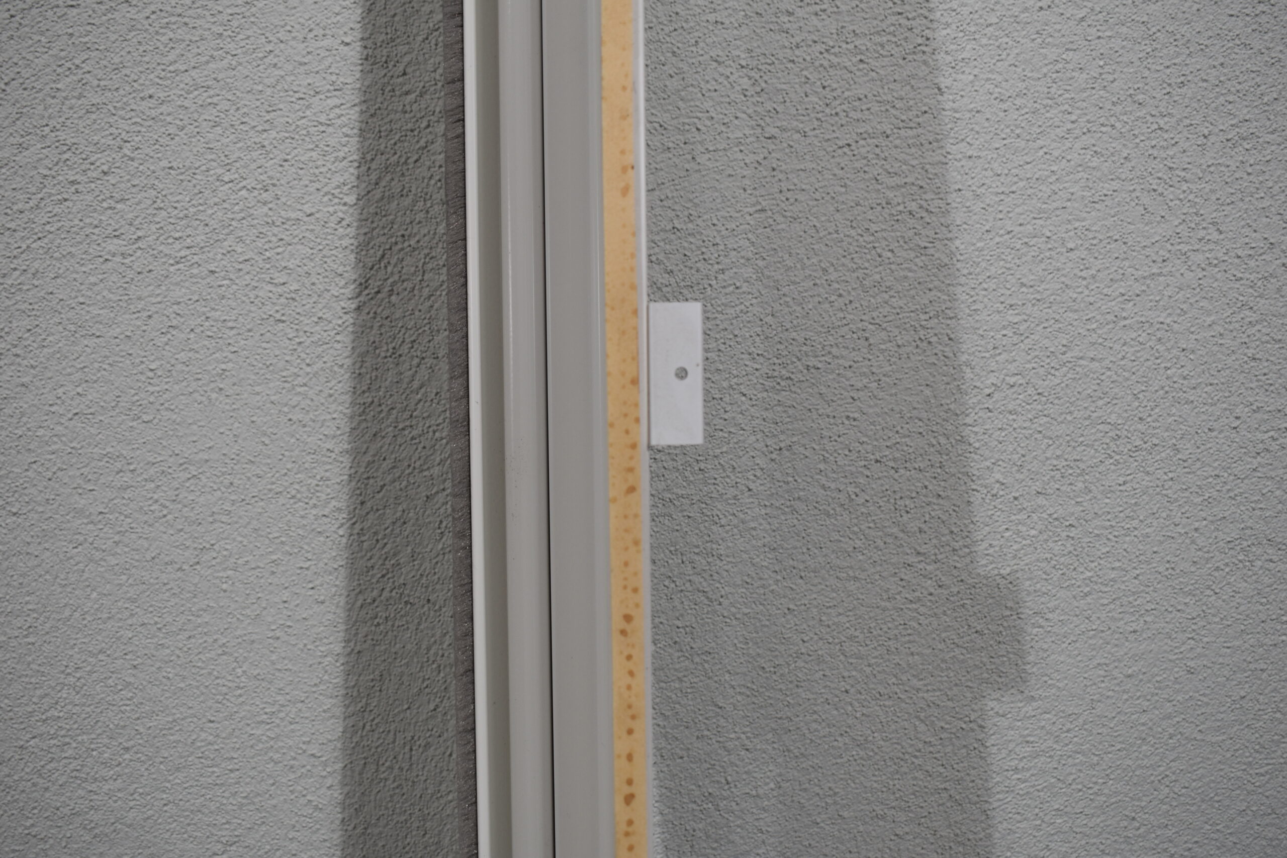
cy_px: 429
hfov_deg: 49.6
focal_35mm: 39
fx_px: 1394
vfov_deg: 34.2
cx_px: 644
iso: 200
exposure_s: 1/125
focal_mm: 26
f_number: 5.6
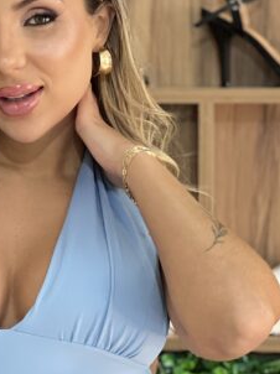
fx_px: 2570
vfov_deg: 8.3
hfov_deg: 6.2
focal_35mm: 238
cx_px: -98
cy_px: 378
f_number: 2.8
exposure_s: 1/60
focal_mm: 9
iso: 160
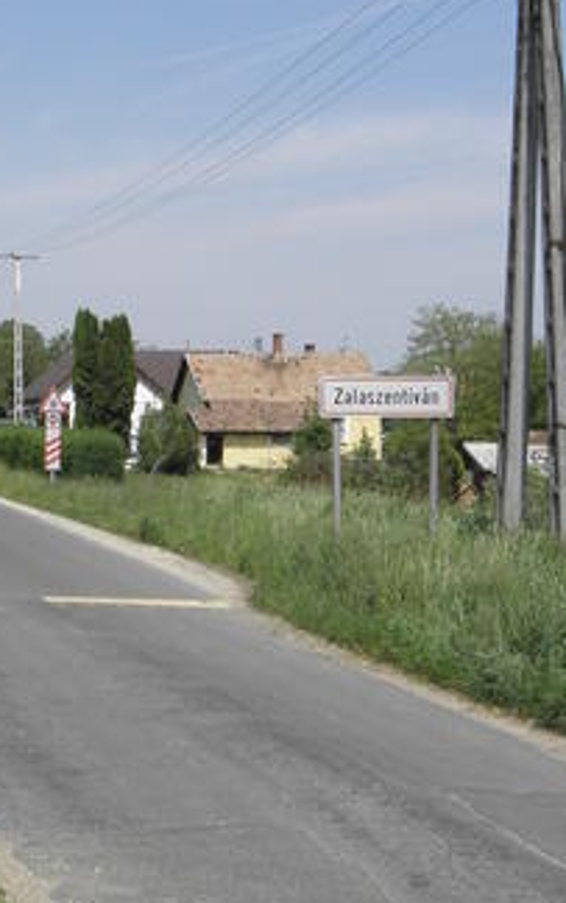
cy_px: 429
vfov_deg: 30.6
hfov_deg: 19.2
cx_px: 95
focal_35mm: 67
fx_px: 1651
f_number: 5.6
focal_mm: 5.71
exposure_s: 1/250
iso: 64
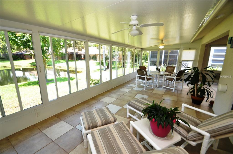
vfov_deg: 77.0
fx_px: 97
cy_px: 77
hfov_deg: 100.5
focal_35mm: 15
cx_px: 116
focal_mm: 10
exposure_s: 1/60
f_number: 4.5
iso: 160
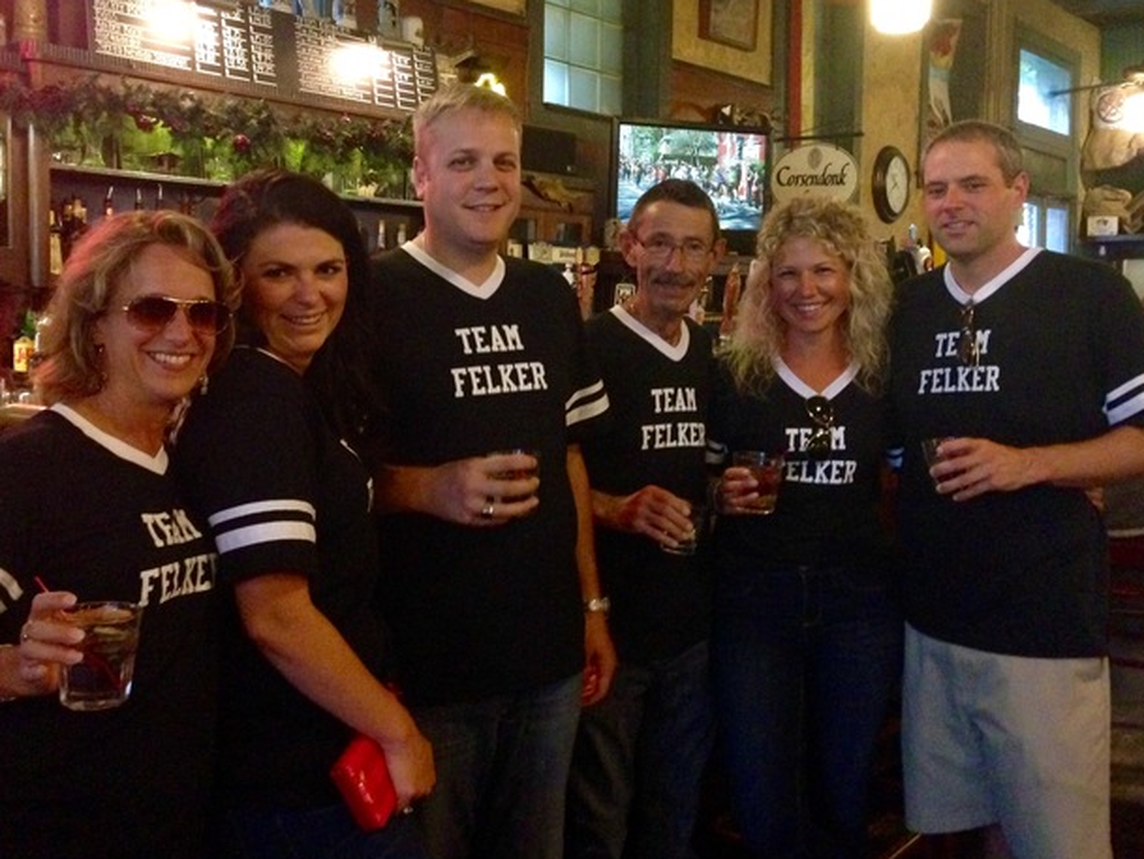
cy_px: 370
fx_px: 1289
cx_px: 526
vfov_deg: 36.8
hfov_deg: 47.8
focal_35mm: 39
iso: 800
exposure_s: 1/15
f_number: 2.4
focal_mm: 4.12
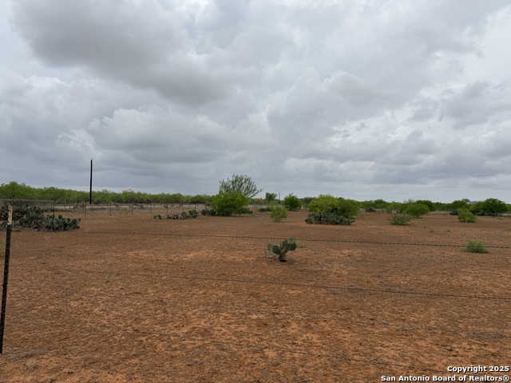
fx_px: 354
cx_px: 256
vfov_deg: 56.8
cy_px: 192
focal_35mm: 24
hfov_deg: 71.6
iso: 80
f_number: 1.78
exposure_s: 1/5319
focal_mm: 6.76
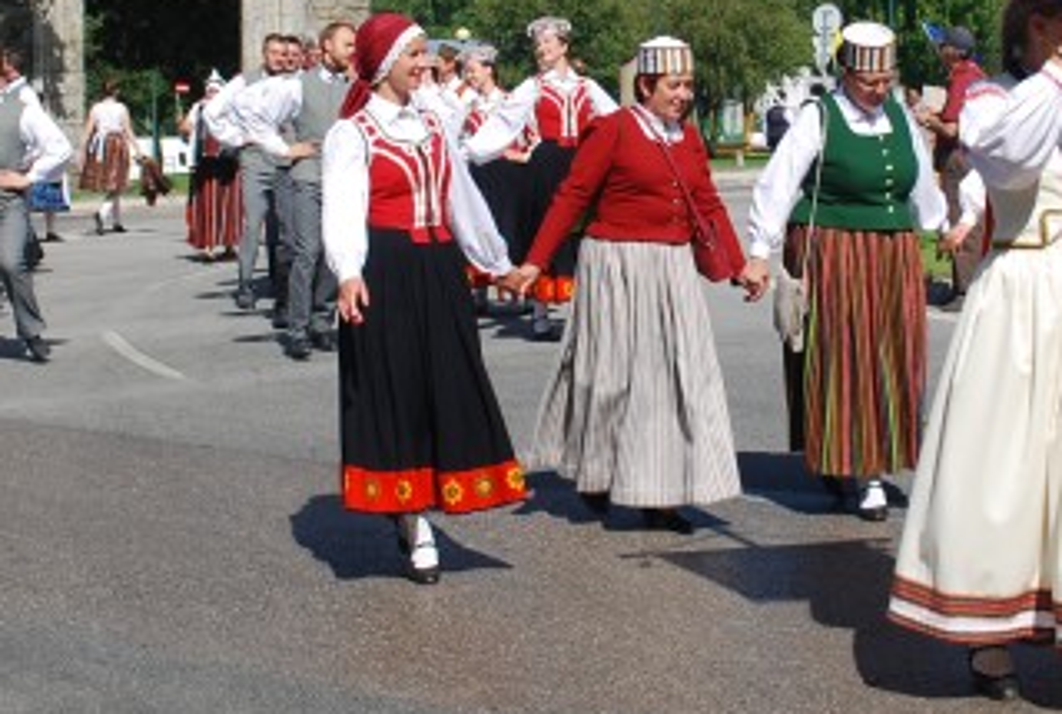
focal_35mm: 90
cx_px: 611
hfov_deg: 22.5
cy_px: 101
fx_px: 2661
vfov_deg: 15.1
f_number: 8
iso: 100
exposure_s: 1/250
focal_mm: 24
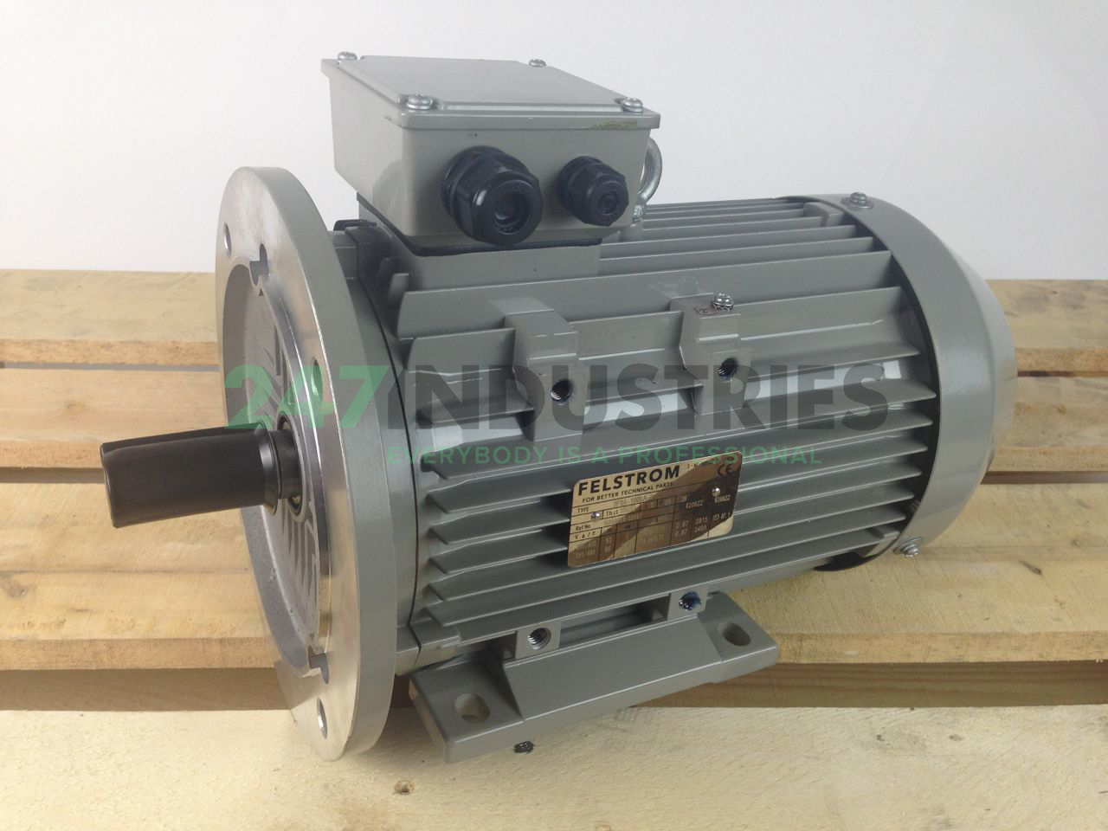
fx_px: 1056
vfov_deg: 42.9
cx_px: 554
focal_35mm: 33
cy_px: 416
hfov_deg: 55.4
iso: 50
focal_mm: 4.12
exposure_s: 1/120
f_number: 2.4
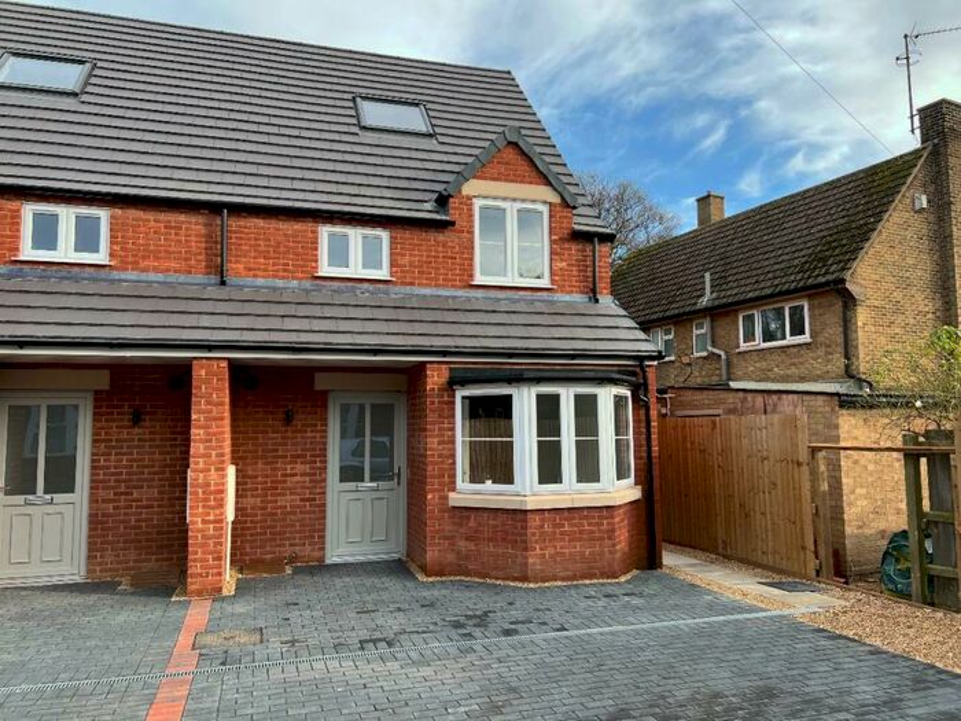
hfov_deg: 67.3
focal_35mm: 26
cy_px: 360
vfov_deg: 53.1
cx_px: 480
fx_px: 722
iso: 50
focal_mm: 5.7
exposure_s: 1/924
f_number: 1.5
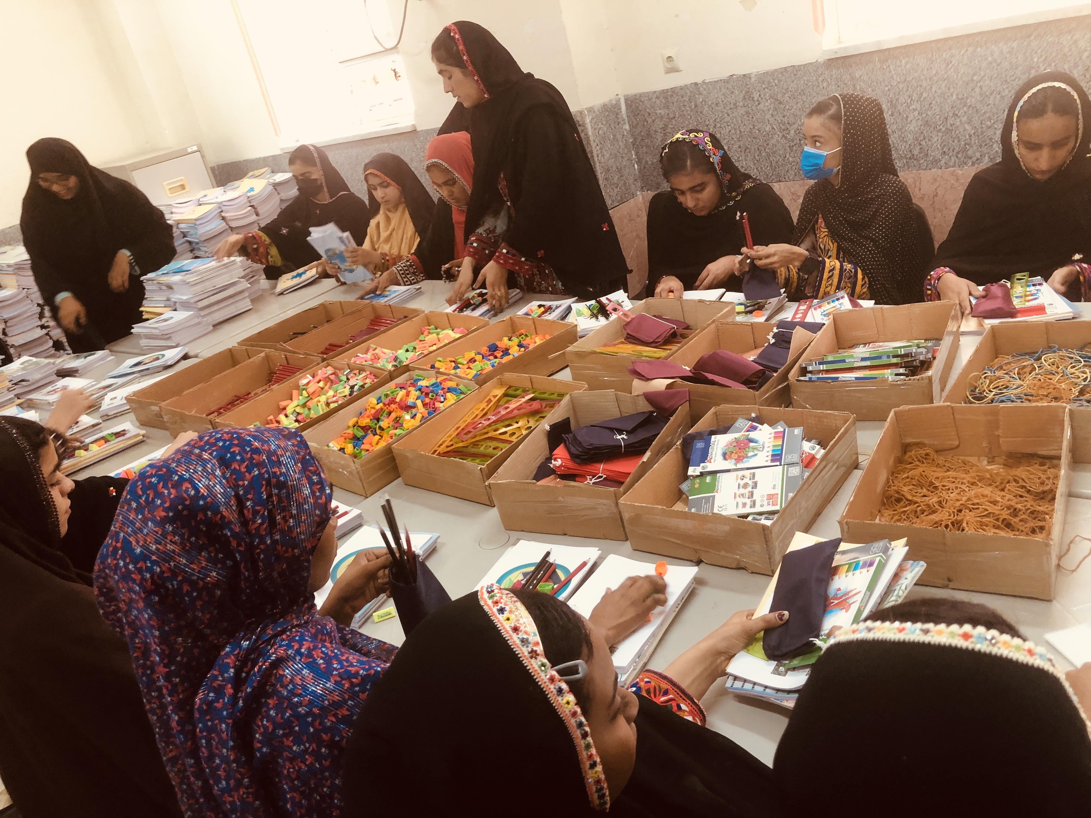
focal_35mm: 28
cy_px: 409
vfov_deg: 49.7
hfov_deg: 63.4
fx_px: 882
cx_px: 546
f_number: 1.8
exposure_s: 1/17
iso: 50
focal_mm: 3.99
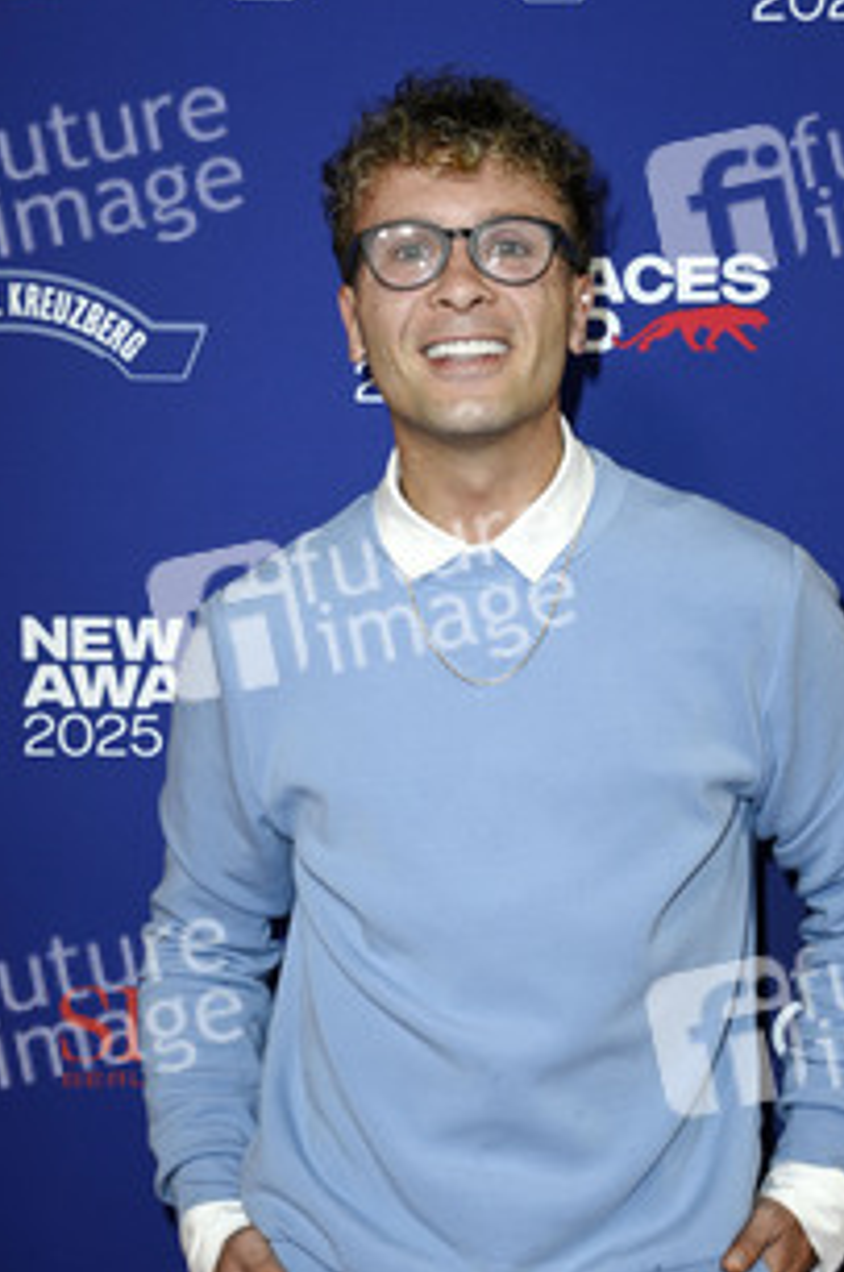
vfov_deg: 22.8
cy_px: 811
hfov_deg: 15.3
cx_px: 482
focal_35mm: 89
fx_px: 3140
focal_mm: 68
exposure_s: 1/250
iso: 640
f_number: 5.6
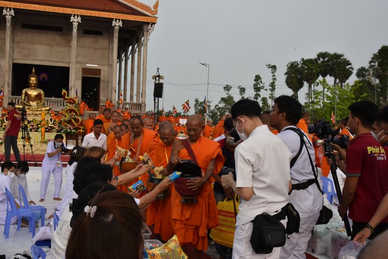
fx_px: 431
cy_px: 130
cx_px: 194
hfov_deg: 48.4
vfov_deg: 33.4
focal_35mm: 40
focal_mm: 40
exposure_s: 1/800
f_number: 14
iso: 1600
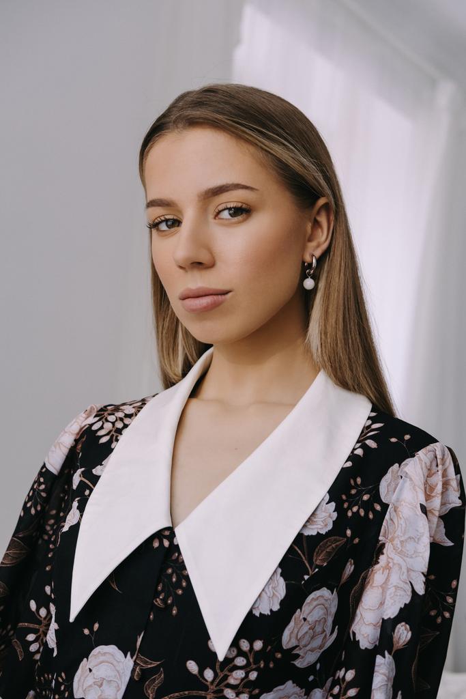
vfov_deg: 37.5
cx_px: 233
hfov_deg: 25.5
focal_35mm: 53
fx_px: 1029
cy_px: 350
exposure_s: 1/125
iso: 200
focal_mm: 35
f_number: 4
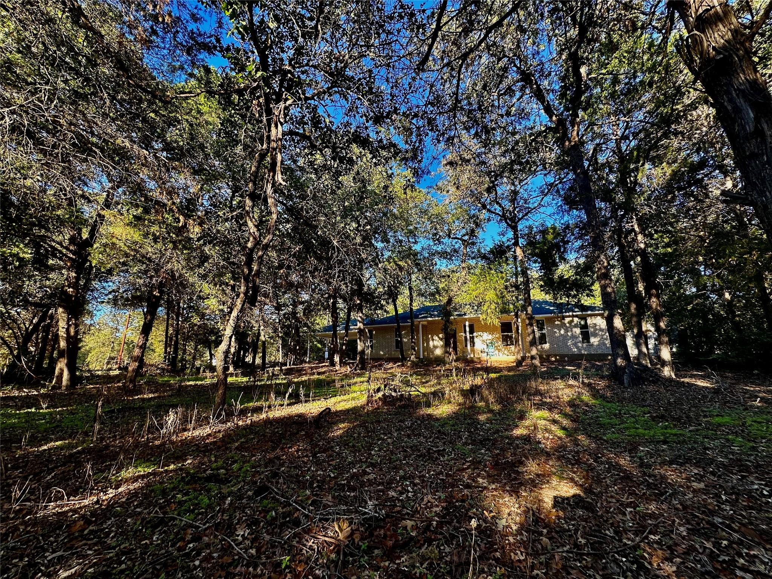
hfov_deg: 102.1
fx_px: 312
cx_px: 386
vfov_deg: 85.7
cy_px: 290
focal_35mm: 14
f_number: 2.2
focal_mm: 2.22
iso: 40
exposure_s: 1/175
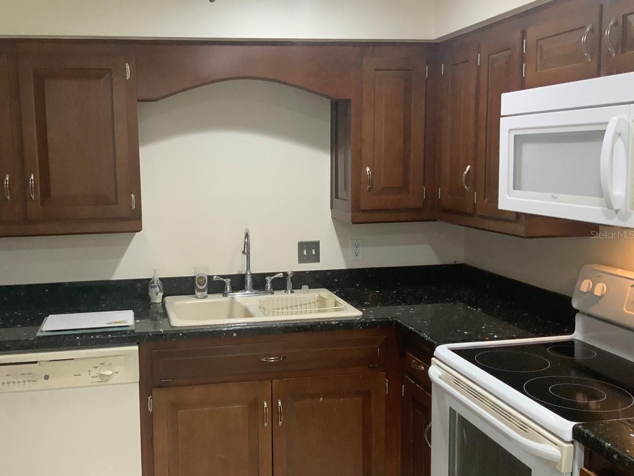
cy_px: 234
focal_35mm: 36
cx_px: 243
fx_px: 659
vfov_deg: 39.7
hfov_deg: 50.9
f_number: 1.8
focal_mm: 3
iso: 200
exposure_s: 1/60
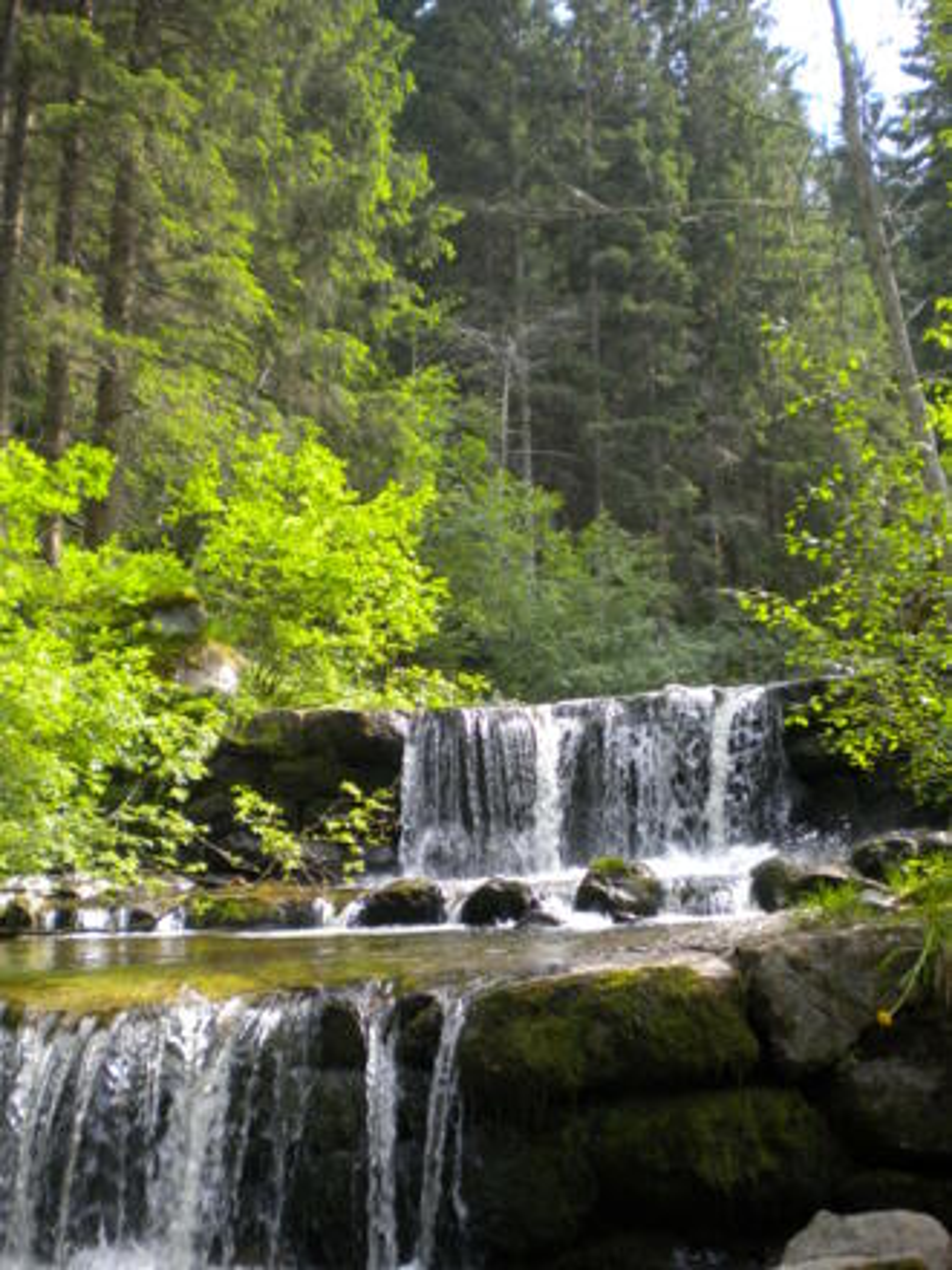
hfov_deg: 40.7
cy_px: 635
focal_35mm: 35
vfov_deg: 52.6
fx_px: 1283
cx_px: 476
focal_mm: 6.3
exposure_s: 1/152
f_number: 3.1
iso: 80
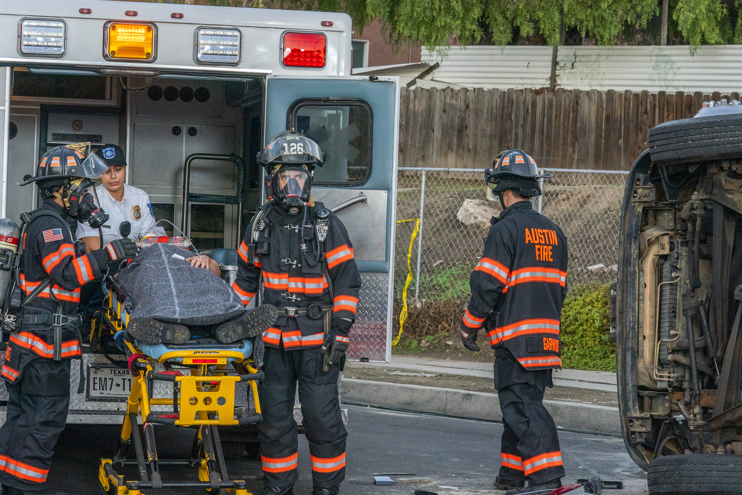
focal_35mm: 117
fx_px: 2411
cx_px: 318
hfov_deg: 17.5
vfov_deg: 11.7
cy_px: 278
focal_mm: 88
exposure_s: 1/320
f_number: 8
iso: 2500
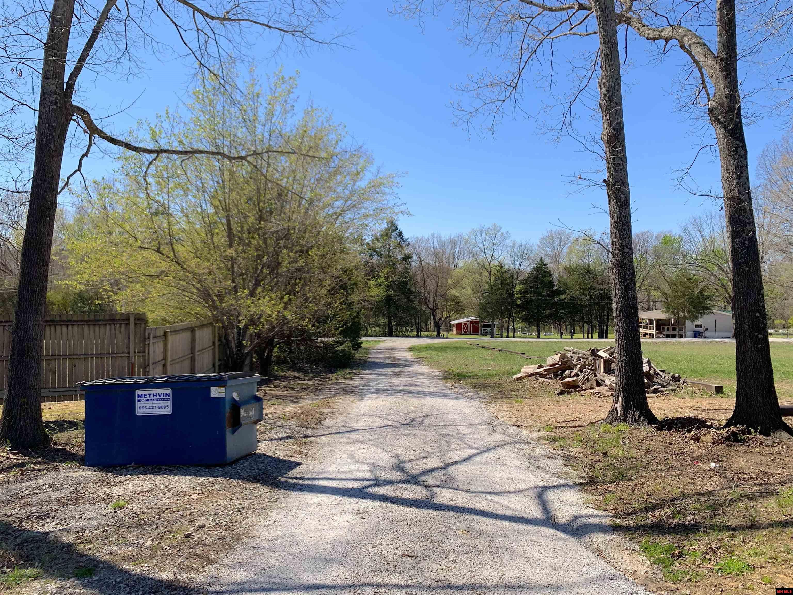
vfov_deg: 53.1
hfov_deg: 67.3
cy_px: 298
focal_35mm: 26
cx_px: 396
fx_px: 596
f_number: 1.8
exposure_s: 1/2033
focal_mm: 4.25
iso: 25
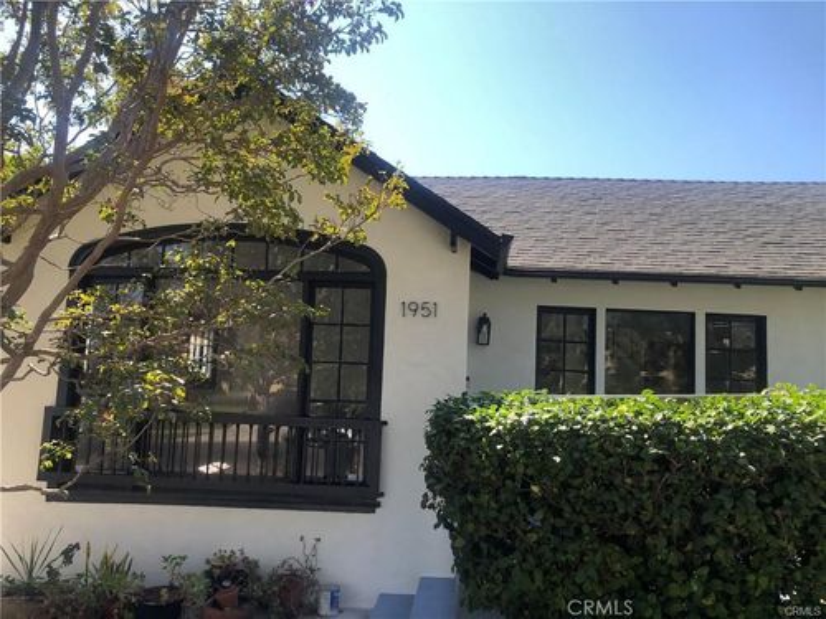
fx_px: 668
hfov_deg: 63.4
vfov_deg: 49.7
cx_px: 413
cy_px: 310
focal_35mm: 28
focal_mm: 3.99
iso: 20
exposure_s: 1/941
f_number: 1.8
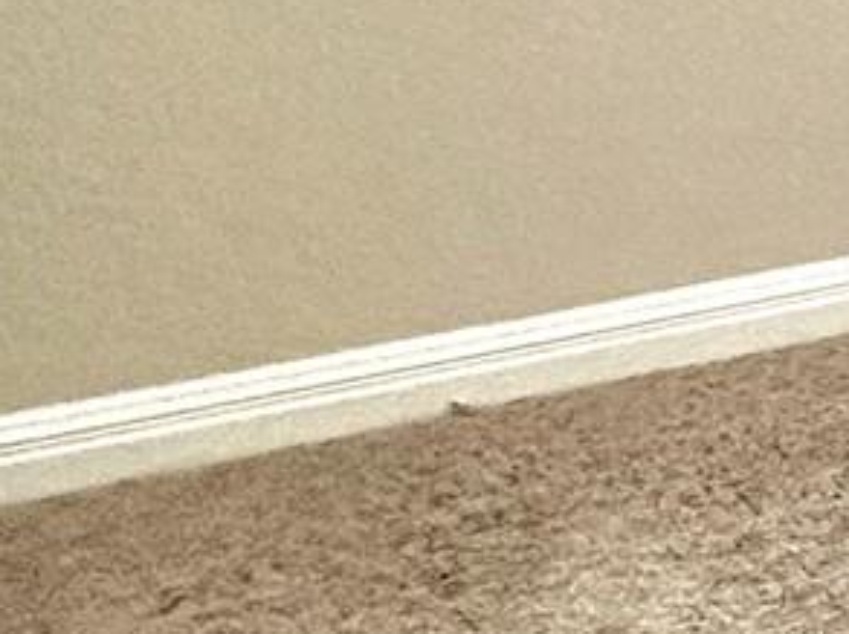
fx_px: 2401
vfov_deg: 13.9
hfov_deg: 11.2
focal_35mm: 98
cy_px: -388
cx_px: 2590
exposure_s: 1/120
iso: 160
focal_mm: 2.22
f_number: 2.2
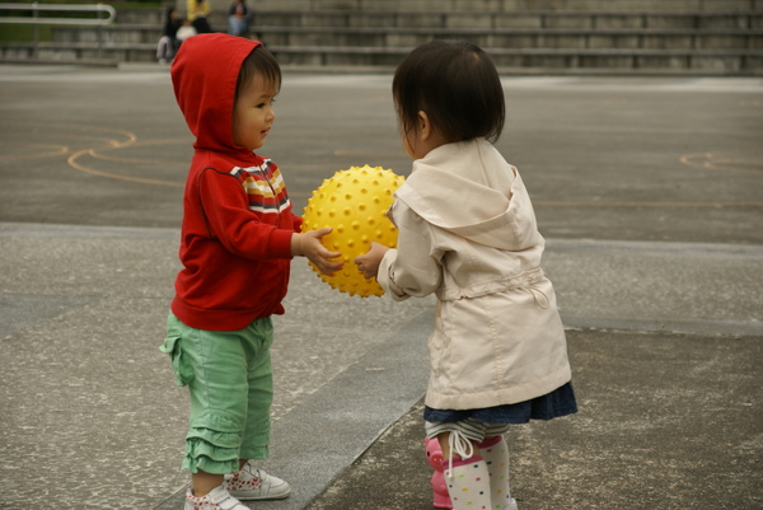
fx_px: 1909
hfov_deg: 22.6
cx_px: 382
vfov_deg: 15.2
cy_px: 255
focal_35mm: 90
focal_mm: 60
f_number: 4.5
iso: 100
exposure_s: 1/200
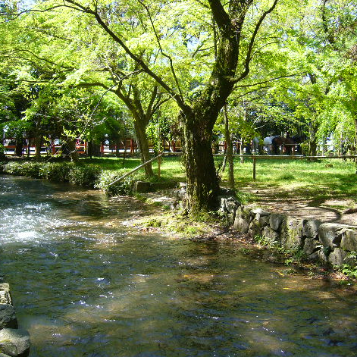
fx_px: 490
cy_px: 176
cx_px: 185
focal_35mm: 42
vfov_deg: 40.0
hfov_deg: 40.0
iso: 80
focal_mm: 5.8
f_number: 2.8
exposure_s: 1/125
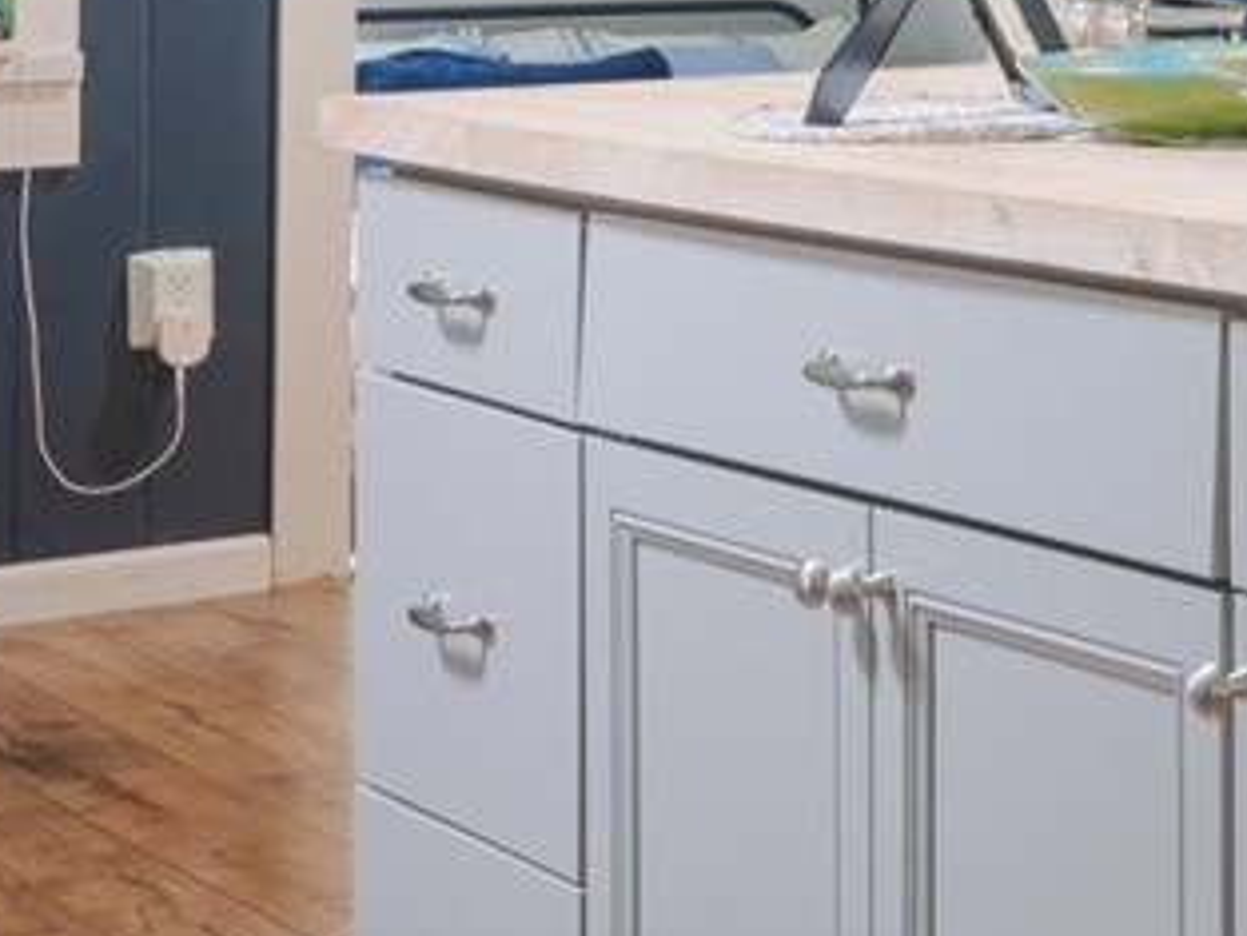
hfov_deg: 13.0
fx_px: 3604
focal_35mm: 100
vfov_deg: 14.4
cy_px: -161
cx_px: 3231
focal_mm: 16
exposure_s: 1.6
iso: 250
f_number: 9
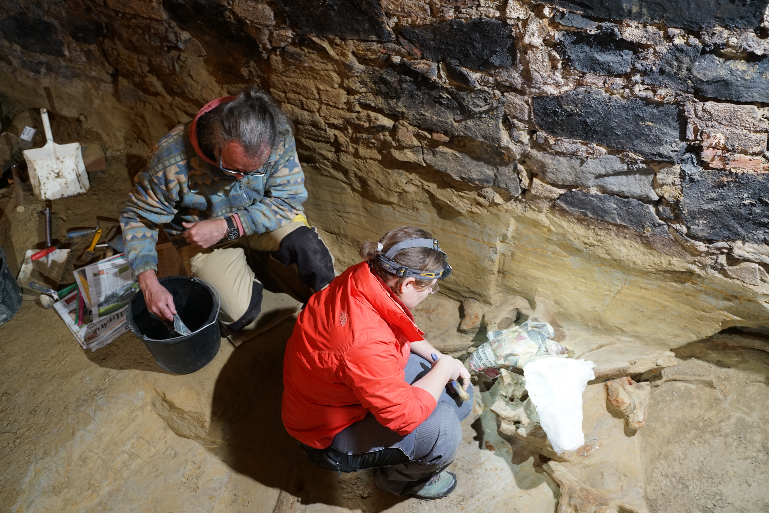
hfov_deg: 55.8
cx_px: 384
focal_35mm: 34
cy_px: 256
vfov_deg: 38.9
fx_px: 726
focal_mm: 34
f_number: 4
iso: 1000
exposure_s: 1/30
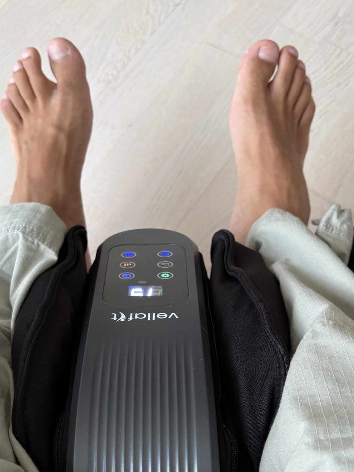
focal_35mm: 50
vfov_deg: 37.1
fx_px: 682
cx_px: 161
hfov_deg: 29.1
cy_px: 367
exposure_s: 1/122
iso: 80
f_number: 1.6
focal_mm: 5.96
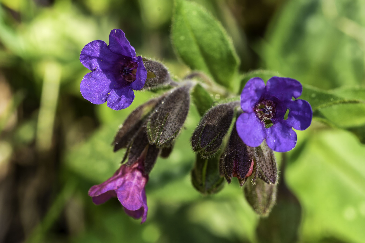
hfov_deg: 13.0
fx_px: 1597
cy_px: 122
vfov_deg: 8.7
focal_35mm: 158
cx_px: 182
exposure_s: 1/25
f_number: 13
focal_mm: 105
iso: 100
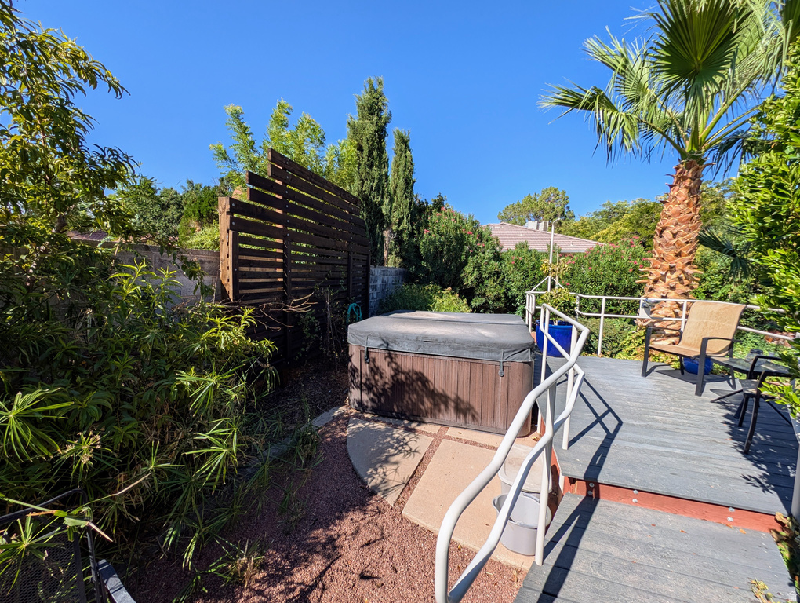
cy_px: 302
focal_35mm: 12
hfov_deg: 110.5
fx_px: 278
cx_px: 400
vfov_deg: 94.6
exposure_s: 1/1385
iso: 37
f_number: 1.95
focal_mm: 2.23
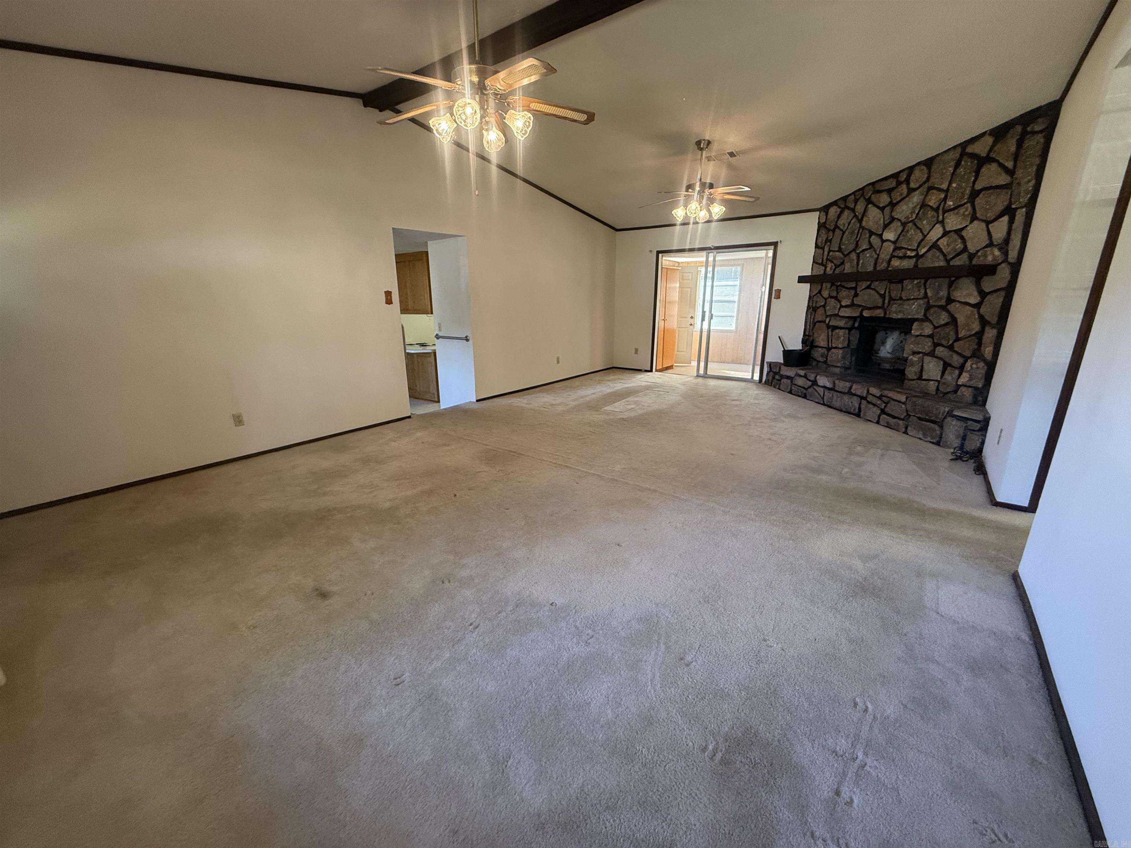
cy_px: 424
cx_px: 566
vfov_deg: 85.7
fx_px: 457
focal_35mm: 14
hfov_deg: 102.1
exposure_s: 1/120
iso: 400
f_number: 2.2
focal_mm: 2.22
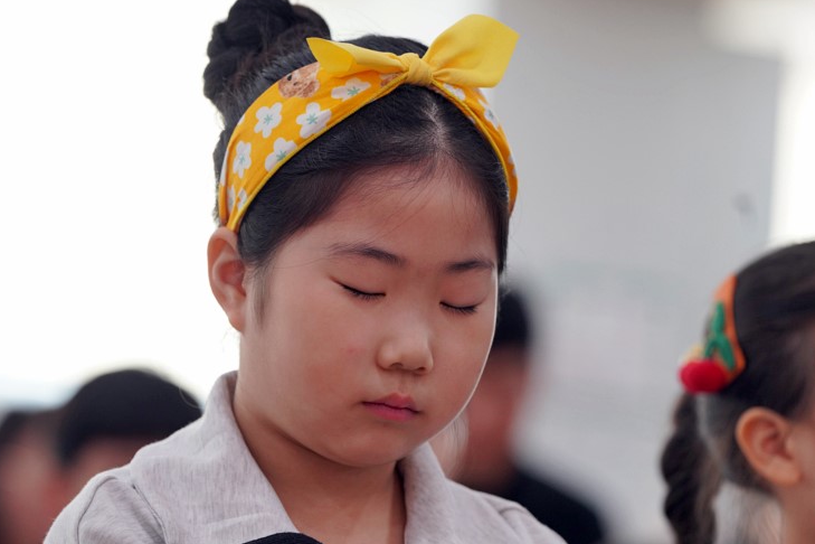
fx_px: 4414
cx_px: 314
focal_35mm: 195
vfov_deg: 7.0
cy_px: 290
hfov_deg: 10.5
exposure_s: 1/160
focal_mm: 158
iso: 1000
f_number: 4
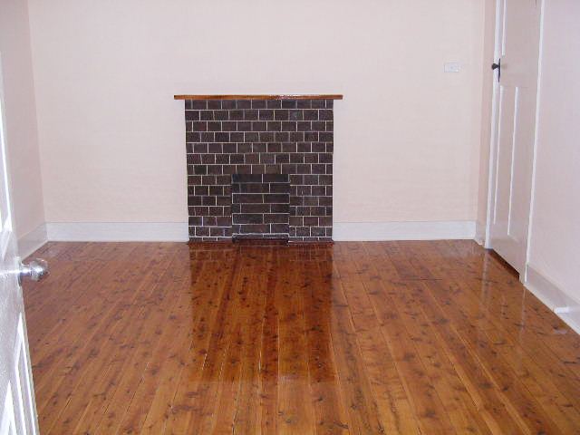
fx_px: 637
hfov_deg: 49.0
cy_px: 218
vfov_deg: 37.7
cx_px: 290
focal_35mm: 38
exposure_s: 1/60
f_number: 2.8
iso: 100
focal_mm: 8
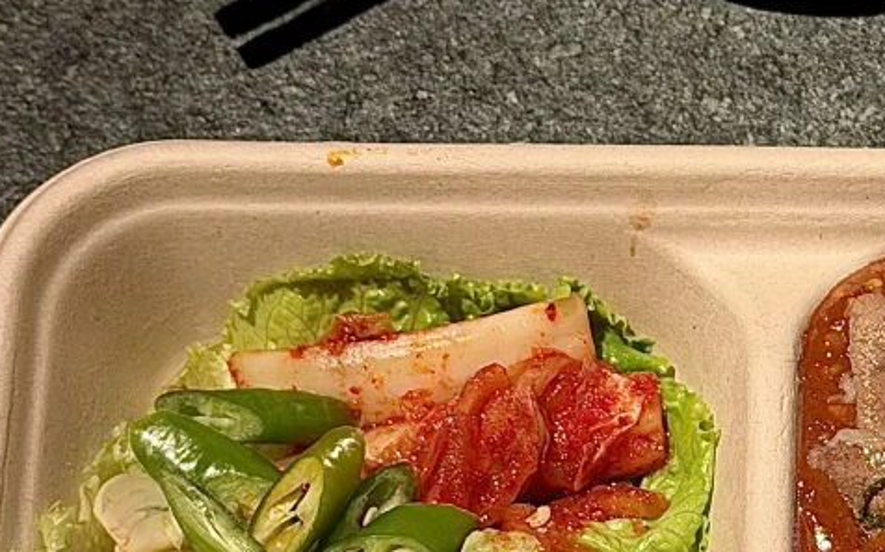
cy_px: 493
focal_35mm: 154
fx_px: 3713
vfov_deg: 8.5
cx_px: 889
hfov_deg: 13.4
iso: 100
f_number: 1.78
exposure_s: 1/100
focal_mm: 6.76
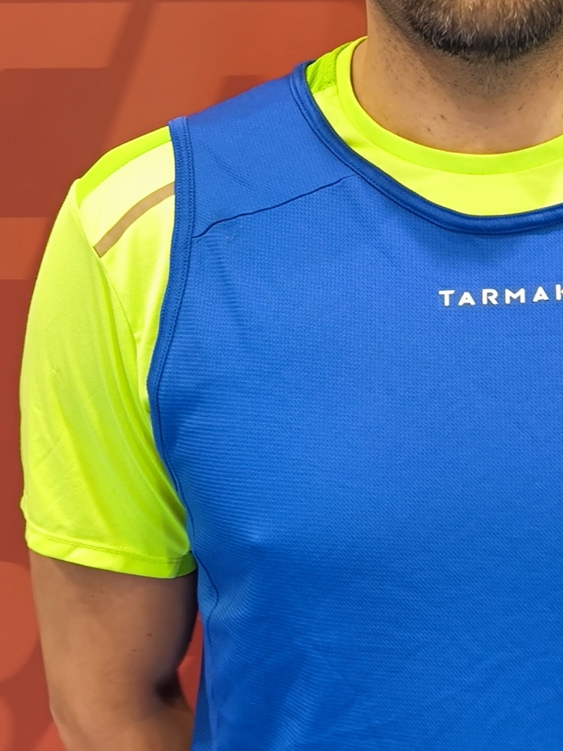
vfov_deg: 33.7
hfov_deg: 25.9
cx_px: 487
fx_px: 1193
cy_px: 131
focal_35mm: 55
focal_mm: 6.92
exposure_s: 1/50
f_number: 1.9
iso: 250
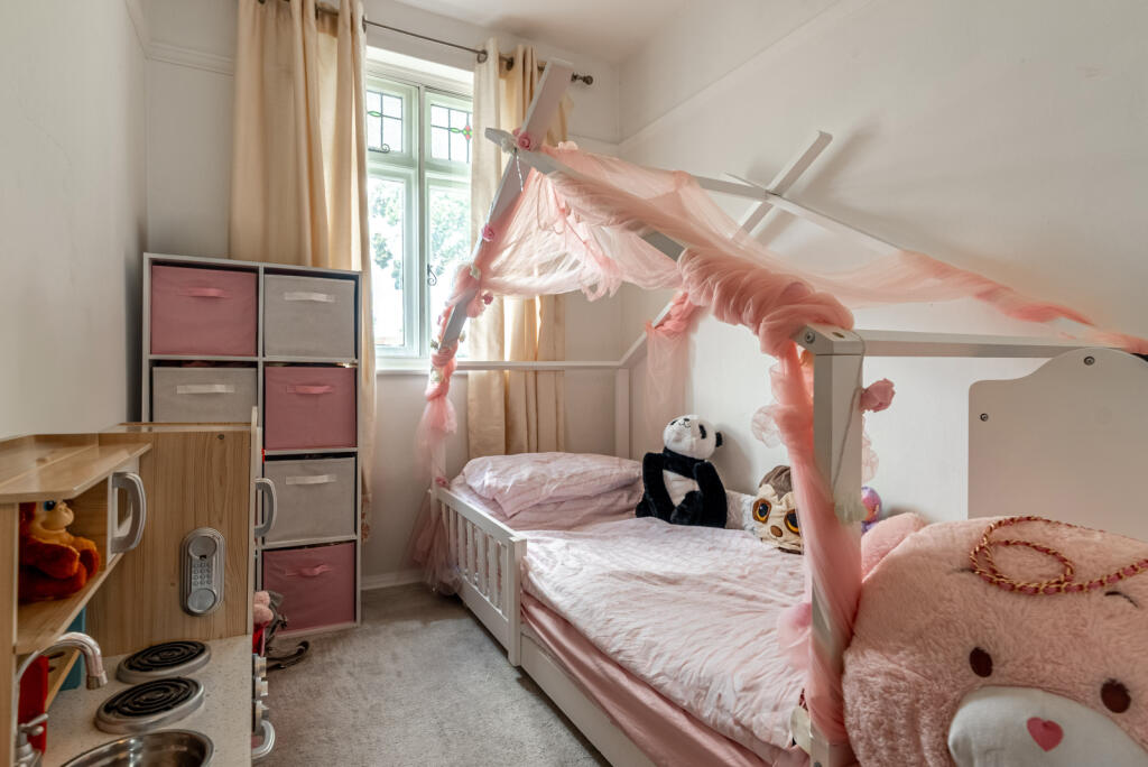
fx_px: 574
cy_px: 384
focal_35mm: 18
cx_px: 574
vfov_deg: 67.5
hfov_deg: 90.0
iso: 800
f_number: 6.3
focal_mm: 18
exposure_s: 1/125
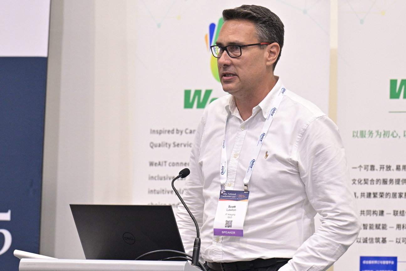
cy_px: 136
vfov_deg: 4.6
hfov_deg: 6.9
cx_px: 203
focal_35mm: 300
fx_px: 3383
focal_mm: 200
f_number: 3.5
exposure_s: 1/250
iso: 2500
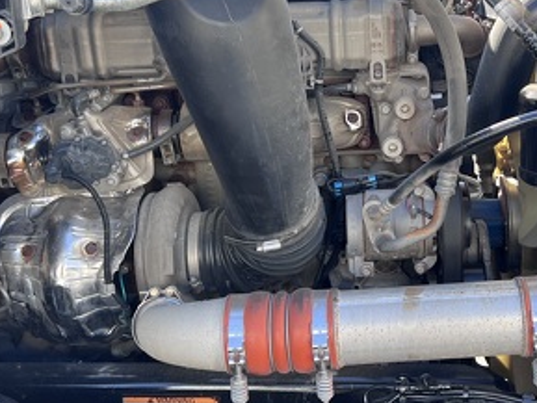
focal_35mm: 54
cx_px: 370
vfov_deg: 27.1
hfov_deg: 35.1
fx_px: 838
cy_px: 193
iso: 50
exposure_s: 1/336
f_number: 1.5
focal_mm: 5.7
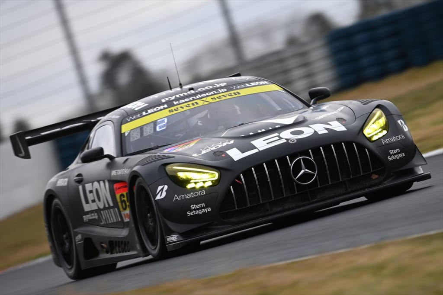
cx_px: 222
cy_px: 148
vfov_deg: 2.7
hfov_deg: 4.1
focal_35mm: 500
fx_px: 6150
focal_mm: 500
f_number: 8
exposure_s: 1/125
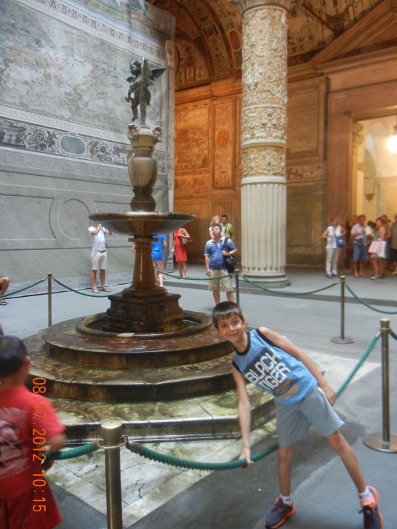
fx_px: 474
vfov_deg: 58.3
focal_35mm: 31
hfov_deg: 45.4
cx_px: 202
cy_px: 272
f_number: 3.5
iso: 200
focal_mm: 5.4
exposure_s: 1/6.8
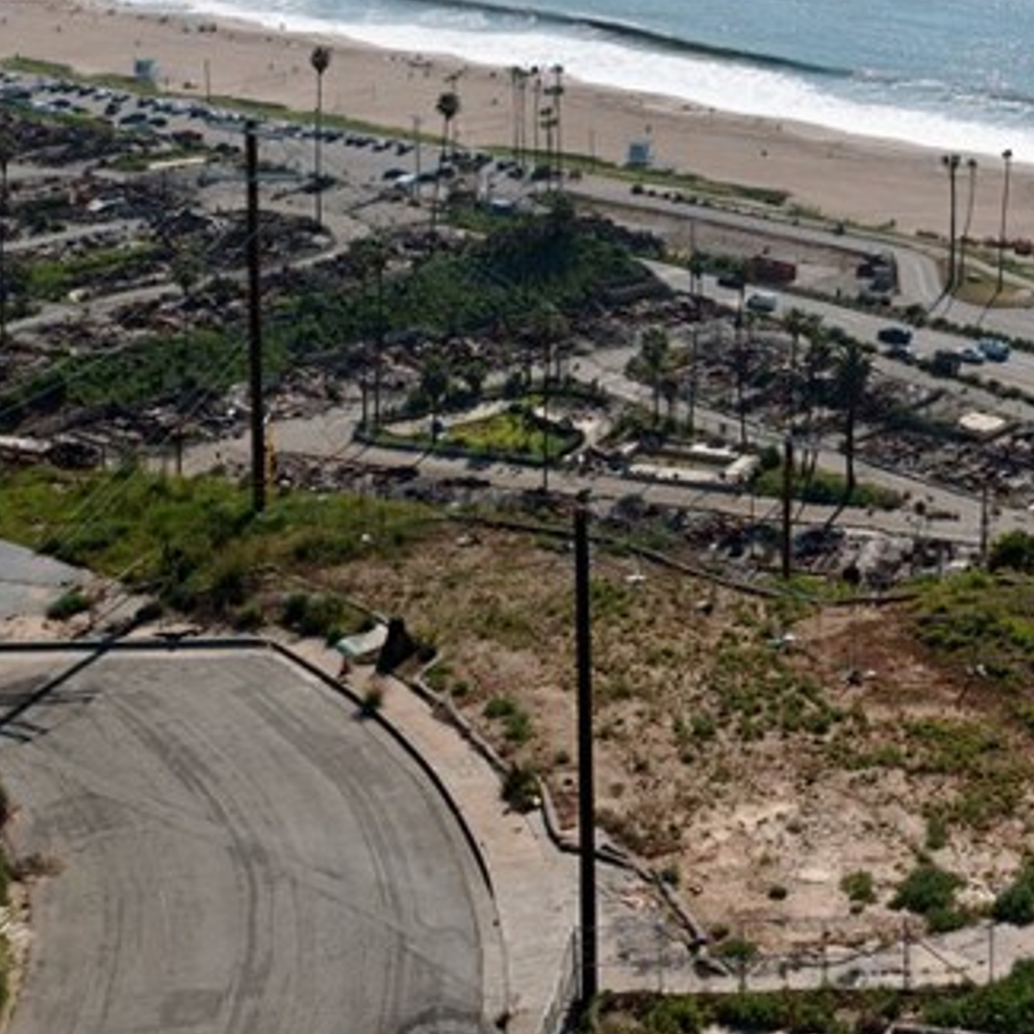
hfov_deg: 22.9
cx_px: 744
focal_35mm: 75
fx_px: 2535
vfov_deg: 22.6
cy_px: 126
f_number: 2.8
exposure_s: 1/120
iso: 320
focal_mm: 14.45
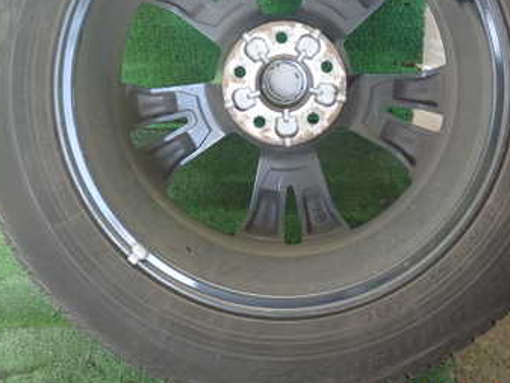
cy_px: 77
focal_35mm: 57
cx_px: 289
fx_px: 840
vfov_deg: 25.2
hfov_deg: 33.7
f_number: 2.4
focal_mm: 5.79
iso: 250
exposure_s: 1/125
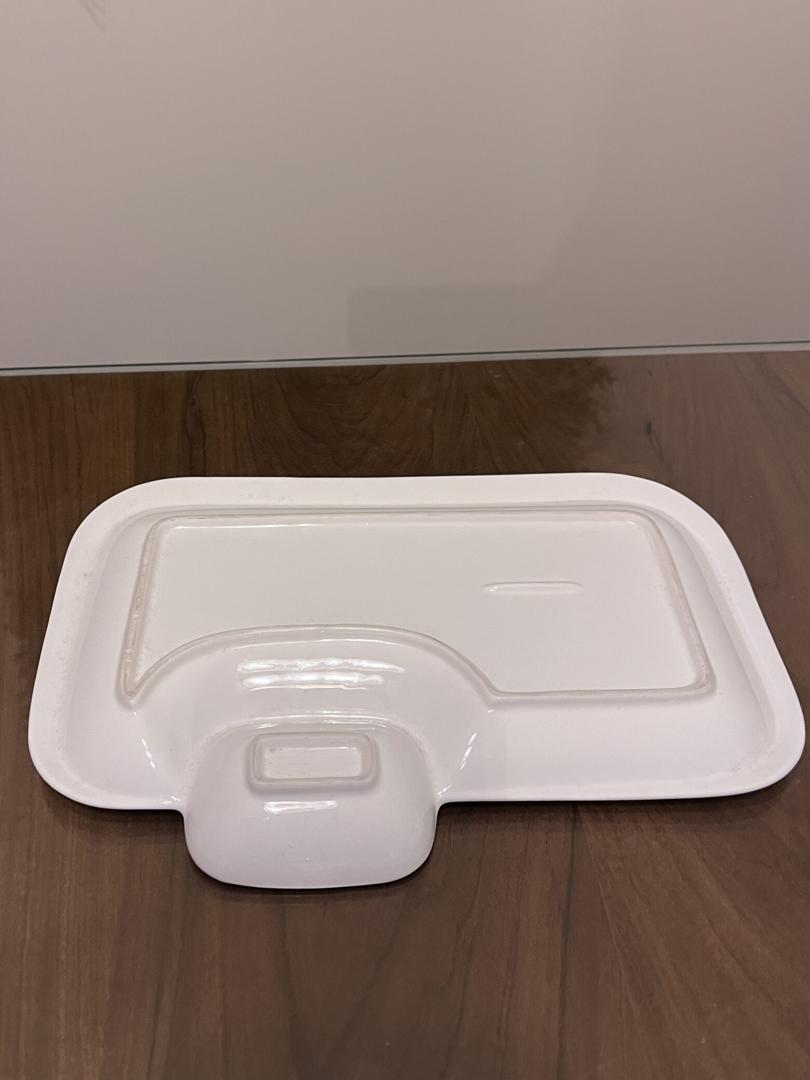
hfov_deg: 44.1
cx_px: 349
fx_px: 998
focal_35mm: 32
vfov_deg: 56.4
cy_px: 433
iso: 200
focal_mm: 5.1
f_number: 1.6
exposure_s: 1/50
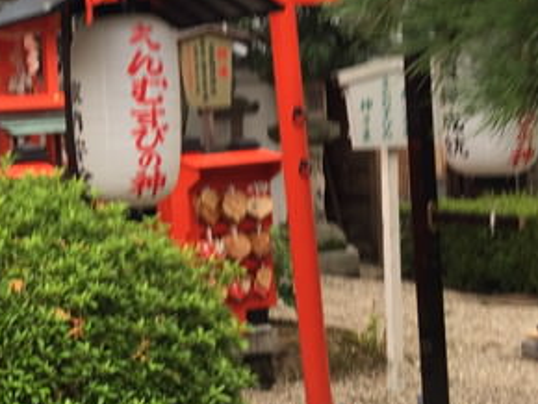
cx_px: -32
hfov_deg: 26.0
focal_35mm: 70
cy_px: 133
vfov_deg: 21.0
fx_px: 1089
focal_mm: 4.15
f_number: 2.2
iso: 40
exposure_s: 1/60
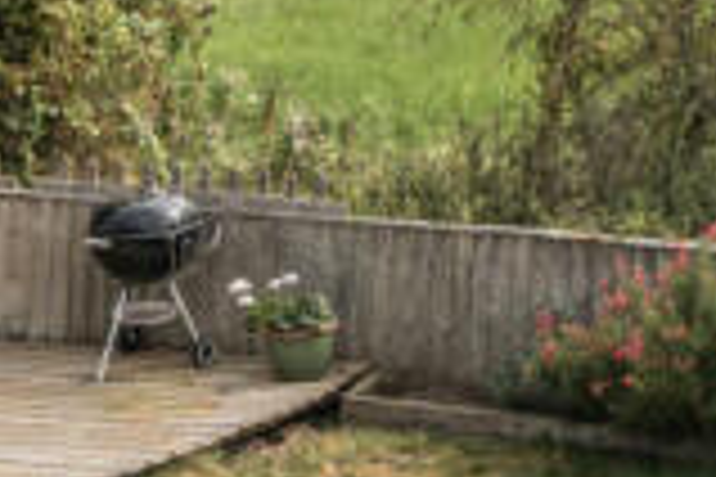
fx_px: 2426
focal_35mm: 122
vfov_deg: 10.2
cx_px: 896
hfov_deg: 16.0
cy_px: -560
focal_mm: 19
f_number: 8
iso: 400
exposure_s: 1/1000
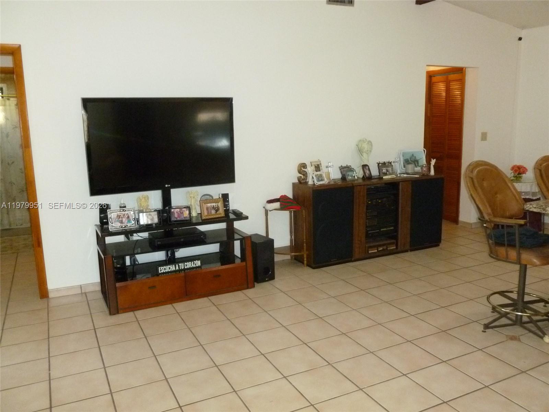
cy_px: 206
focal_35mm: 28
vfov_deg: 49.7
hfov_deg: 63.4
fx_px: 444
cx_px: 274
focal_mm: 5
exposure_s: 1/60
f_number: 3.3
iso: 400
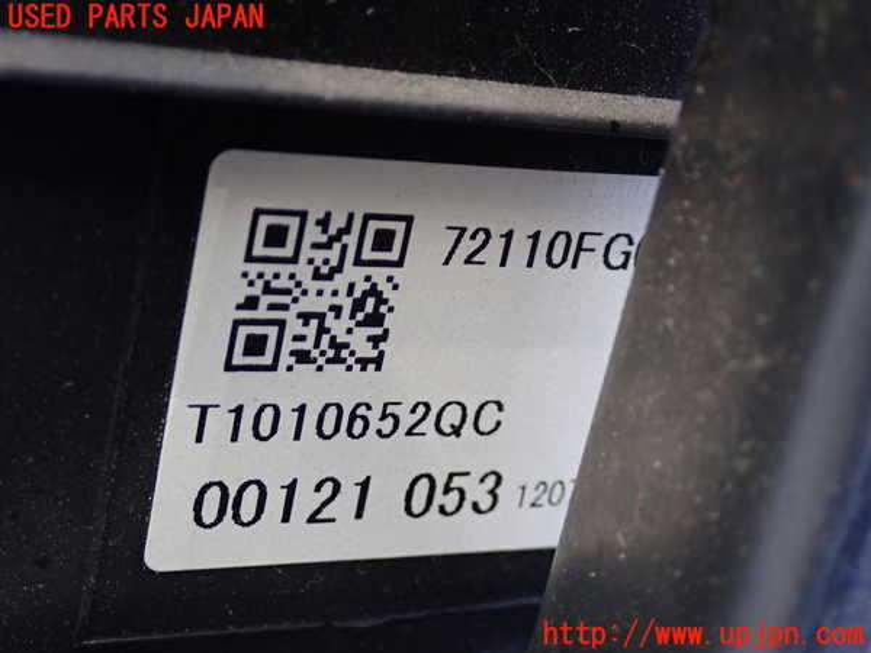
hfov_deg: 31.2
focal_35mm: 62
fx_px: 1560
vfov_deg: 23.7
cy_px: 326
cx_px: 436
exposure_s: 1/60
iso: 500
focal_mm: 11.09
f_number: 3.6
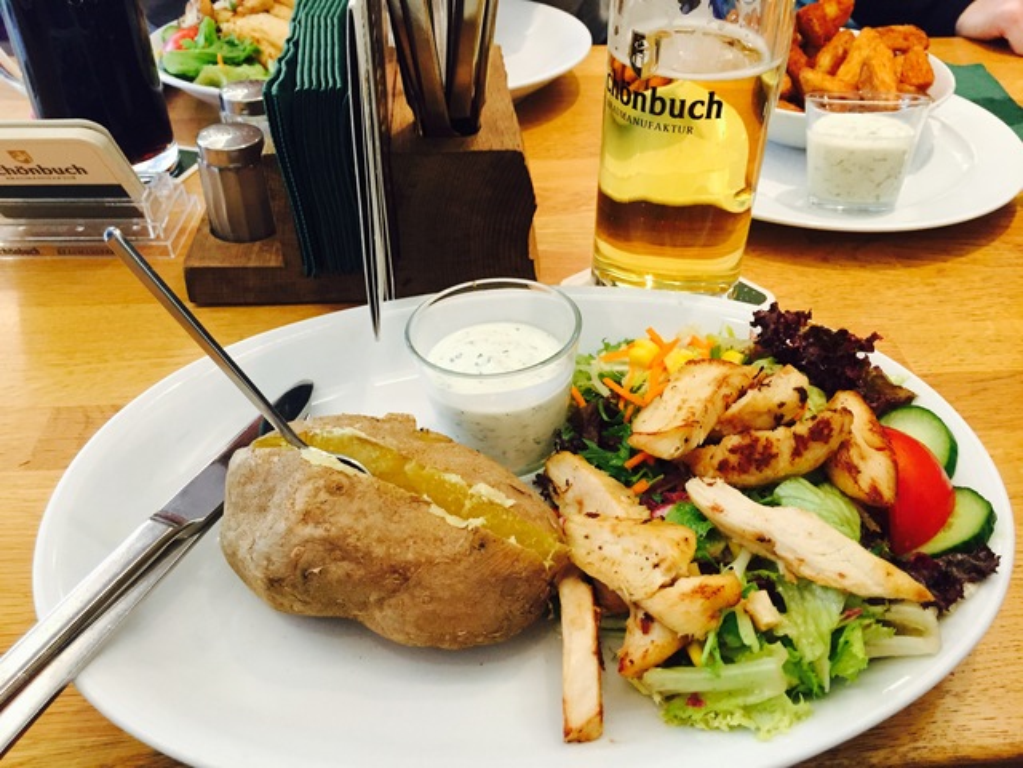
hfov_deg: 61.7
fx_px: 857
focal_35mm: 29
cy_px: 384
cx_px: 512
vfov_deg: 48.2
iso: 160
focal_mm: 4.15
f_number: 2.2
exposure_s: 1/30
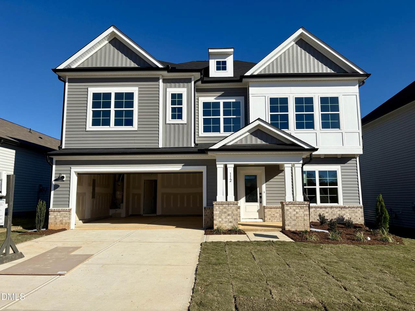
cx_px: 208
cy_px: 156
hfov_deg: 67.3
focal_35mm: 26
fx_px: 312
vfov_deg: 53.1
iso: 50
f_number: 1.6
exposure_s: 1/6993
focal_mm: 5.96
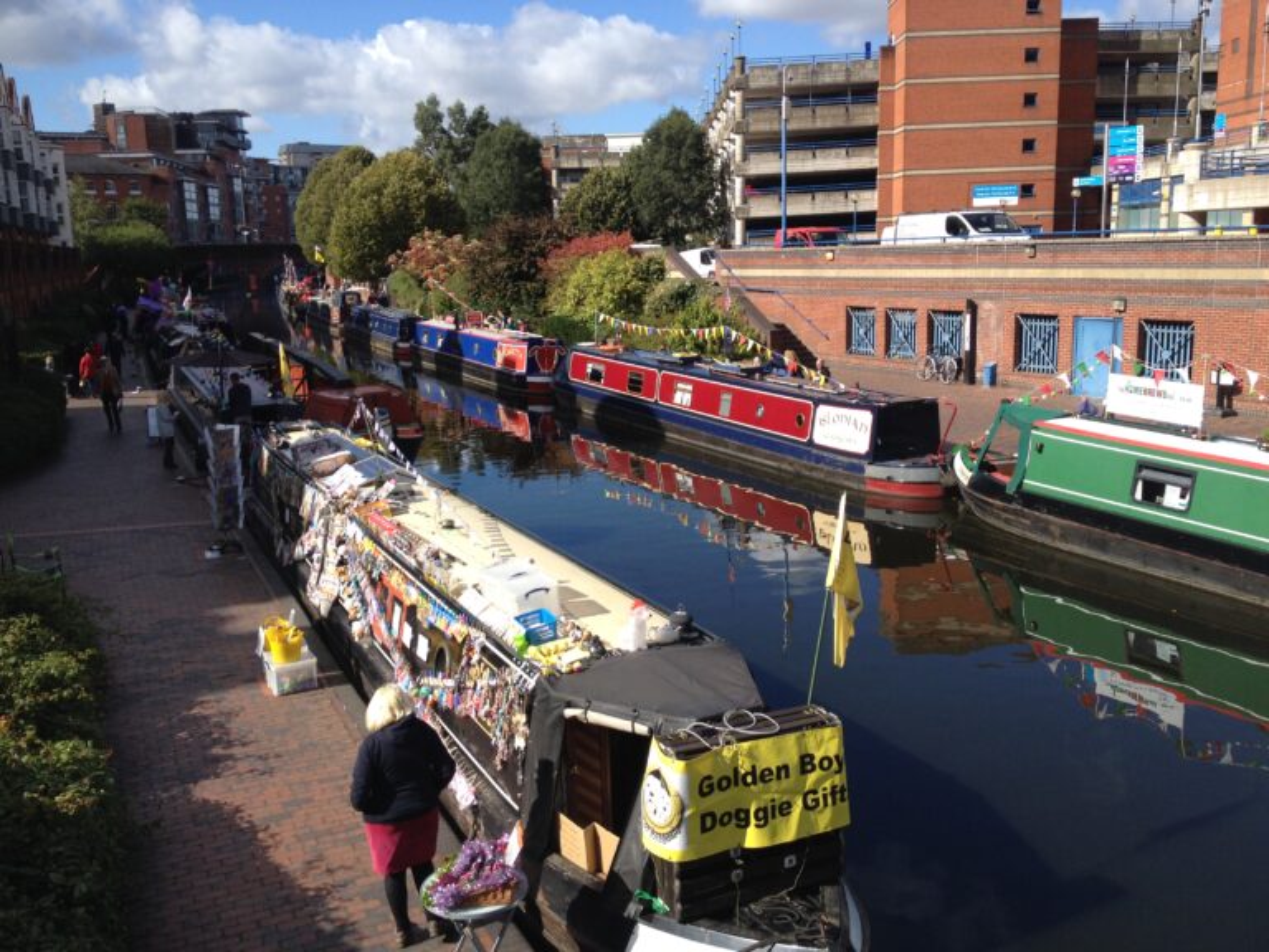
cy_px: 476
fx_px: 1283
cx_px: 634
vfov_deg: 40.7
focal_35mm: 35
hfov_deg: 52.6
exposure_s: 1/1314
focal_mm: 4.28
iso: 50
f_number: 2.4
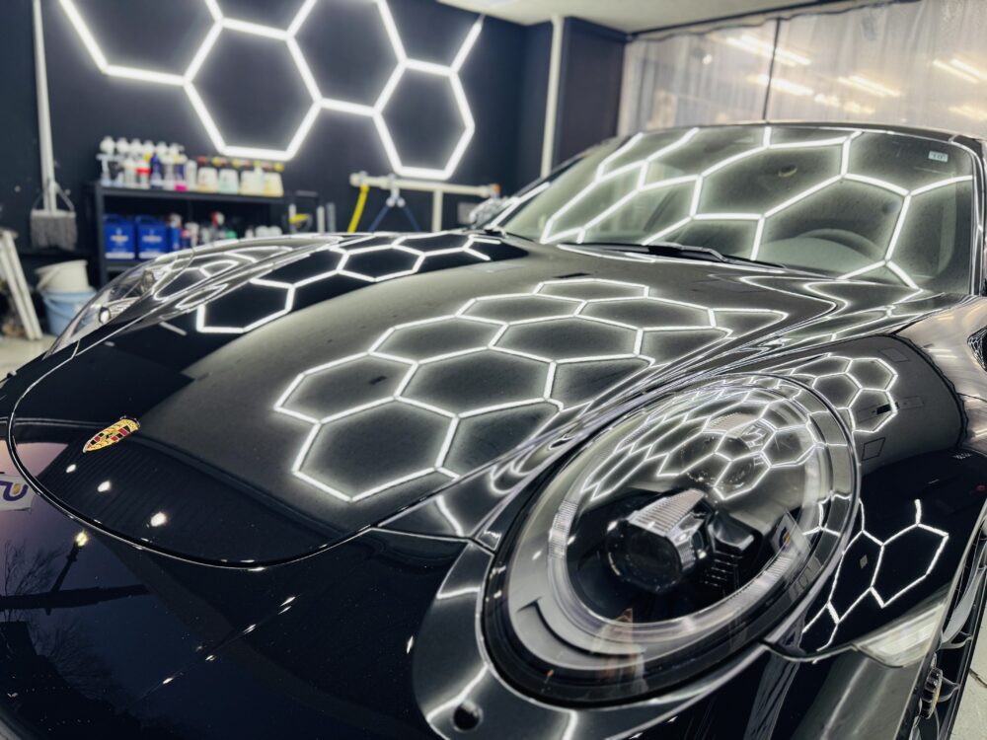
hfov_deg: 71.6
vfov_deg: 56.8
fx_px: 684
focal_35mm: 24
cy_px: 370
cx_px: 494
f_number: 1.78
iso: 100
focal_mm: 6.76
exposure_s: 1/100
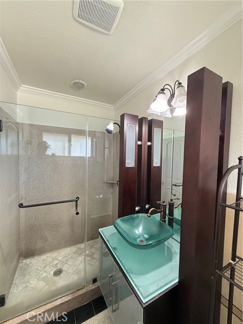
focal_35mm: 14
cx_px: 122
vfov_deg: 102.1
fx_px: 131
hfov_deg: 85.7
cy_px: 162
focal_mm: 2.22
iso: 640
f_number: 2.2
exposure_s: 1/120
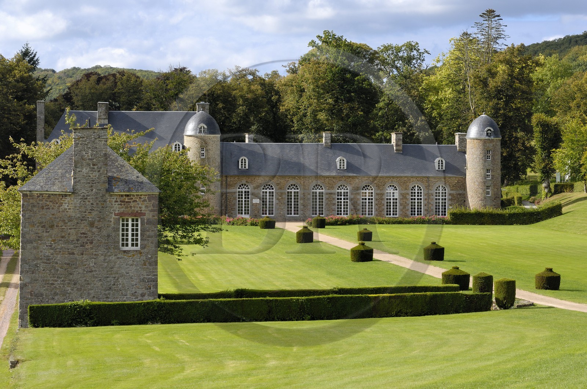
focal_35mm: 98
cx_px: 294
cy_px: 194
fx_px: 1588
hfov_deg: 20.9
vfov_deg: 14.0
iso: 100
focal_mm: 65
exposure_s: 1/160
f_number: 7.1
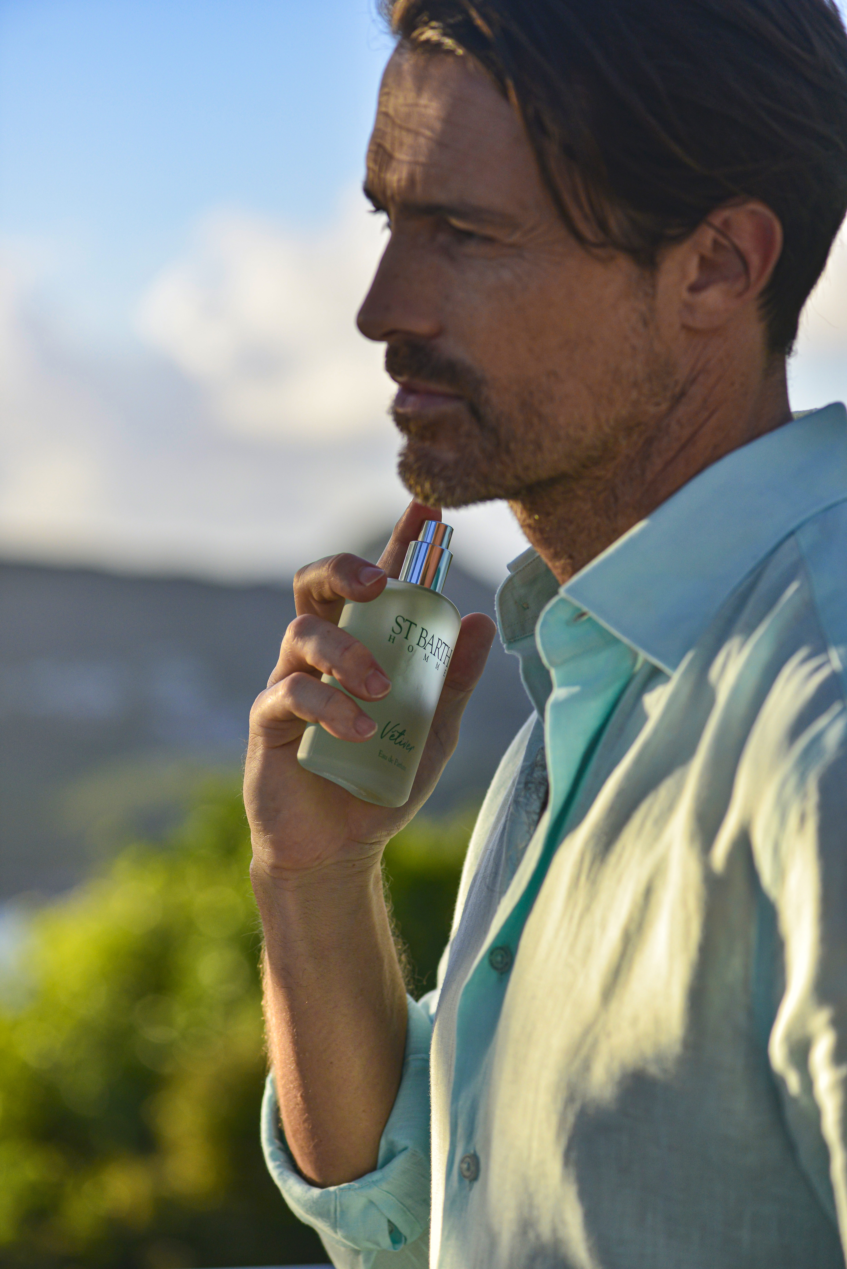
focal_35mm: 105
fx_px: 3703
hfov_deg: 13.1
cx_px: 424
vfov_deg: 19.5
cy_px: 634
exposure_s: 1/2500
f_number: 4.5
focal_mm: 105
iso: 450
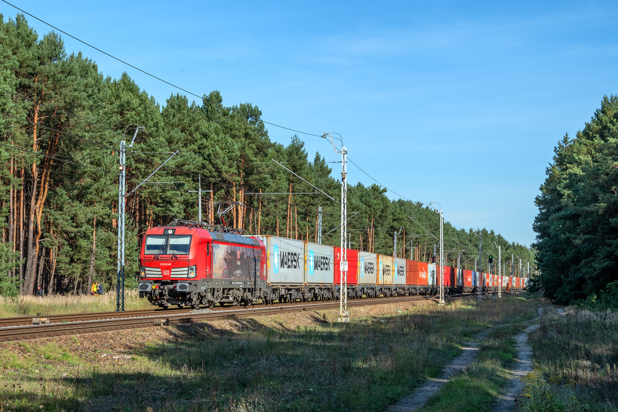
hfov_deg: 28.1
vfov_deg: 18.9
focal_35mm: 72
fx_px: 1236
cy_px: 206
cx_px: 309
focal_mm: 48
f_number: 9
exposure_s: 1/640
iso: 160
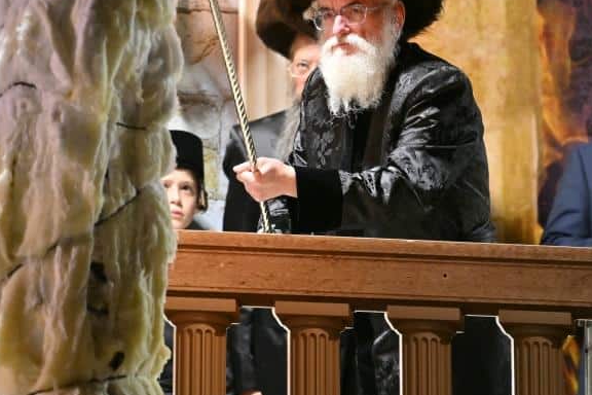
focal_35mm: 533
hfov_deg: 3.9
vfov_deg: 2.6
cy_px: 62
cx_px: 275
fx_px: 8764
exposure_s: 1/160
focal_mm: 200
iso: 320
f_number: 2.8
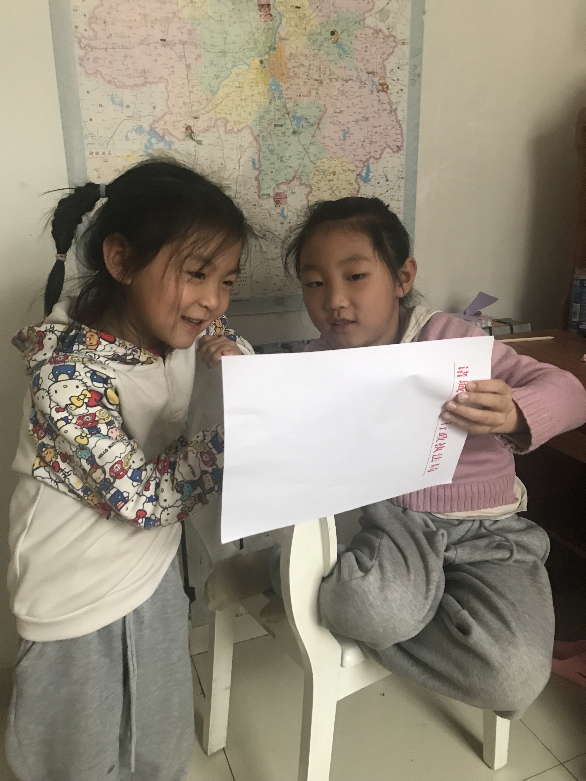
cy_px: 390
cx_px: 293
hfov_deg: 49.7
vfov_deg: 63.4
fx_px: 632
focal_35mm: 28
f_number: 1.8
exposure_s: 1/14
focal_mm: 3.99
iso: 100
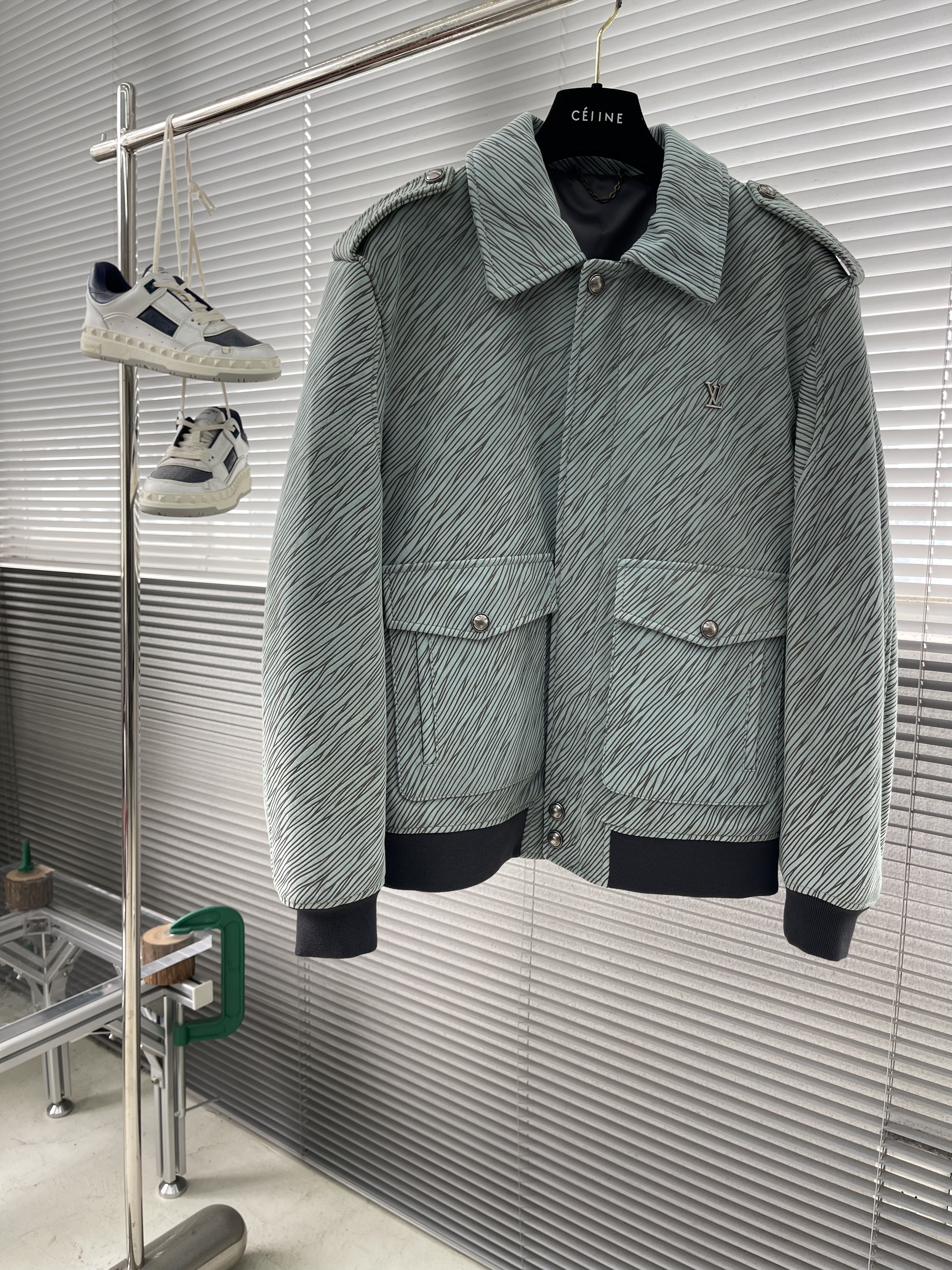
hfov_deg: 54.9
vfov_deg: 69.4
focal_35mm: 25
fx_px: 917
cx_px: 476
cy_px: 635
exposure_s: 1/121
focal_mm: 5.1
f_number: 1.6
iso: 32
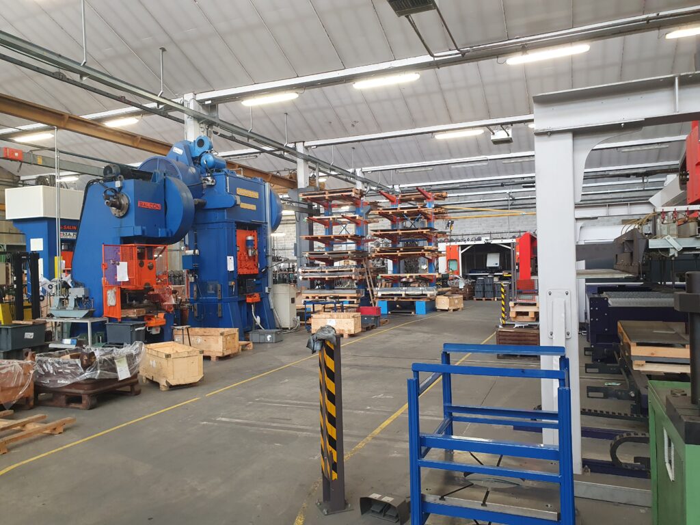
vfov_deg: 53.1
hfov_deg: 67.3
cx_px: 350
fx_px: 526
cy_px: 262
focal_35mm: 26
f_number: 2.4
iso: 250
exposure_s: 1/50
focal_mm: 4.32
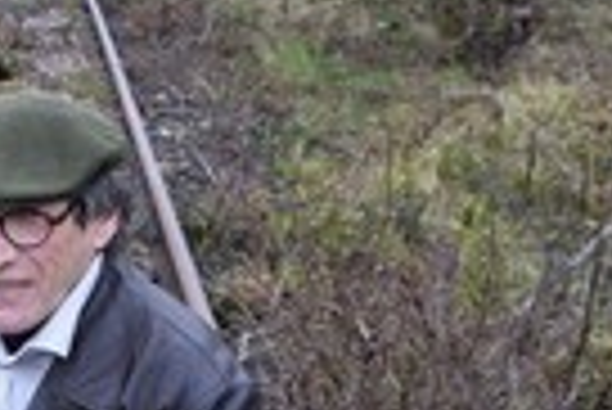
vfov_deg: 18.2
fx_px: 1259
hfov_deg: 23.0
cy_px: 356
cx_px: -261
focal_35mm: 74
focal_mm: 24
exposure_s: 1/100
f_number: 5.6
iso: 800
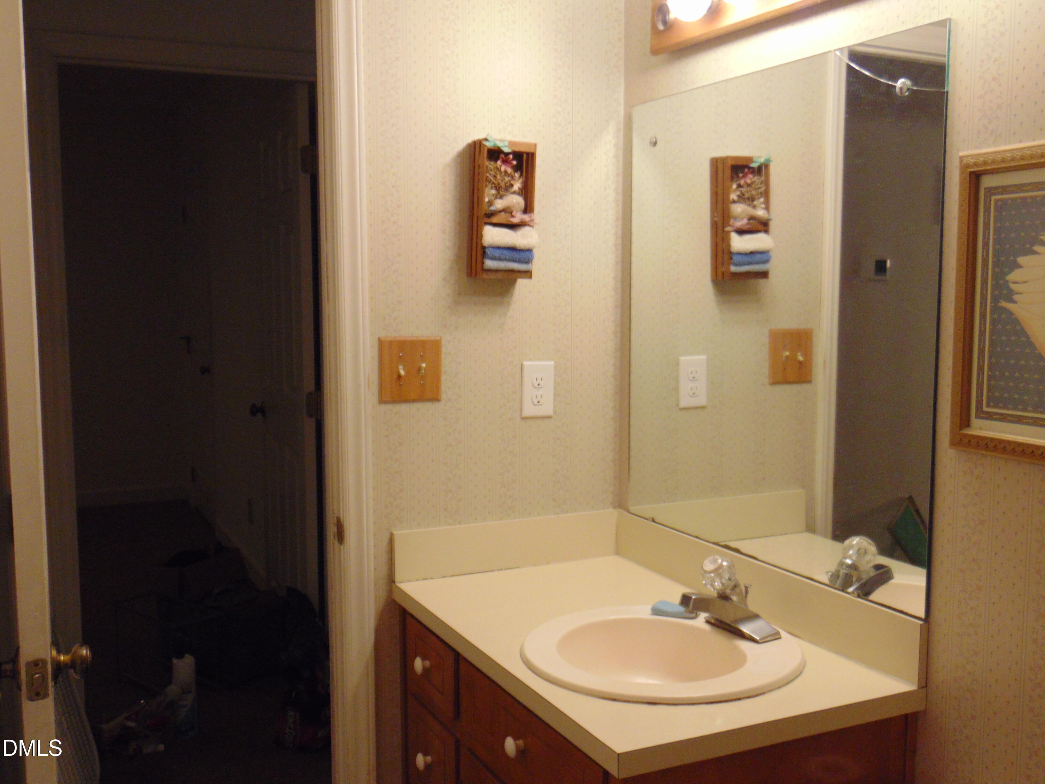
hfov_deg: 52.6
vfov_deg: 40.7
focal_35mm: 35
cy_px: 392
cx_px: 522
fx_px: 1057
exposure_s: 1/30
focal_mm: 6.3
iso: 250
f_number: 3.2
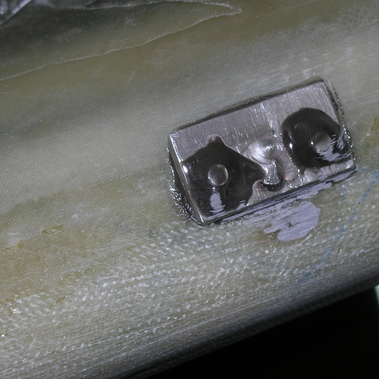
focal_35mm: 109
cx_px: 235
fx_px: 1350
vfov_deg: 16.0
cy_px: 170
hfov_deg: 16.0
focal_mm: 17
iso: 64
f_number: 6.8
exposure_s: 1/60.1
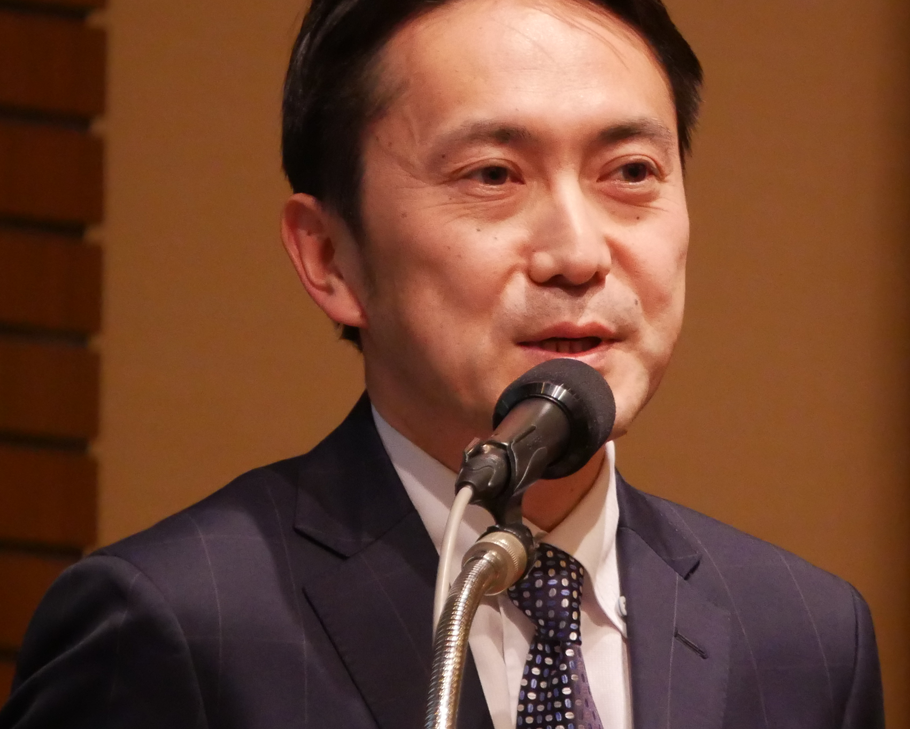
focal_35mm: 693
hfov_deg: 2.8
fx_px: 18666
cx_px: 529
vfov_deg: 2.2
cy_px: 282
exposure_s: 1/125
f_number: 5.6
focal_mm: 175
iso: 3200
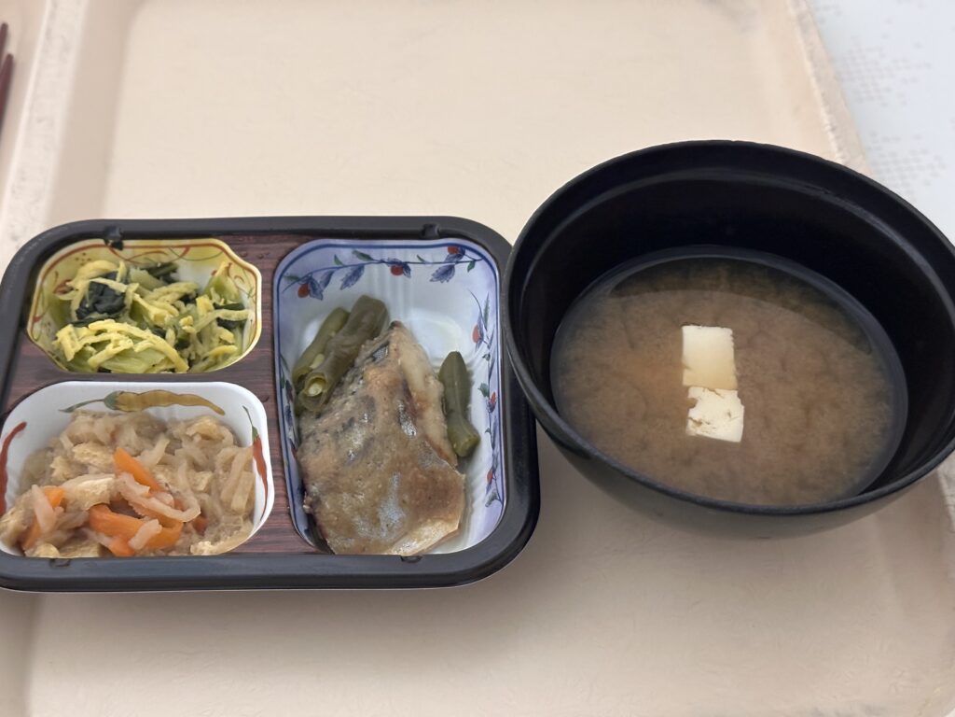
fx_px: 1324
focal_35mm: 48
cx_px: 478
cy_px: 358
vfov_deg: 30.3
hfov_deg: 39.7
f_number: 1.78
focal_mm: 6.86
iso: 500
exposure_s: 1/32
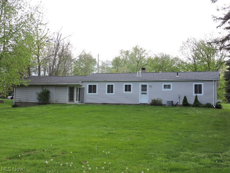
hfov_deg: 43.9
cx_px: 115
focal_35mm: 43
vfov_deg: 33.6
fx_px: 286
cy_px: 86
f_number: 3.4
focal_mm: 7.7
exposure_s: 1/125
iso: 100
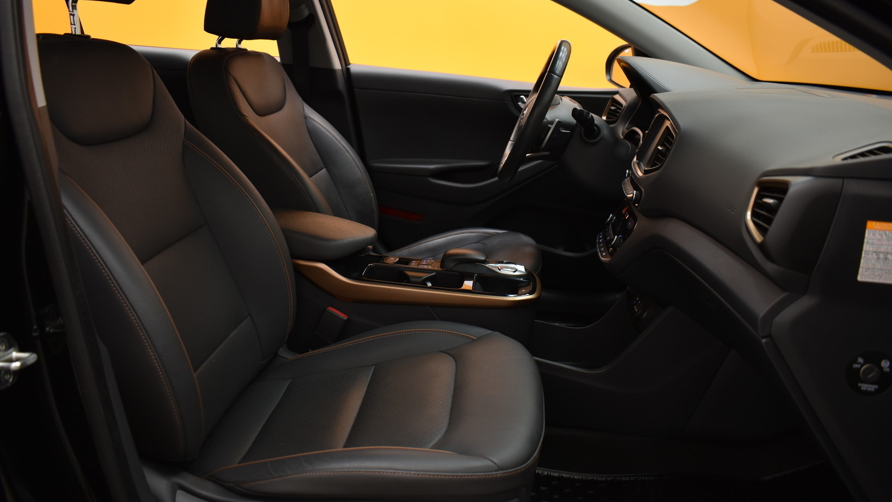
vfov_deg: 40.1
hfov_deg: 66.1
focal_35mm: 29
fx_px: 686
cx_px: 440
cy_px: 227
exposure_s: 1/30
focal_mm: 18
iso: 320
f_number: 3.5
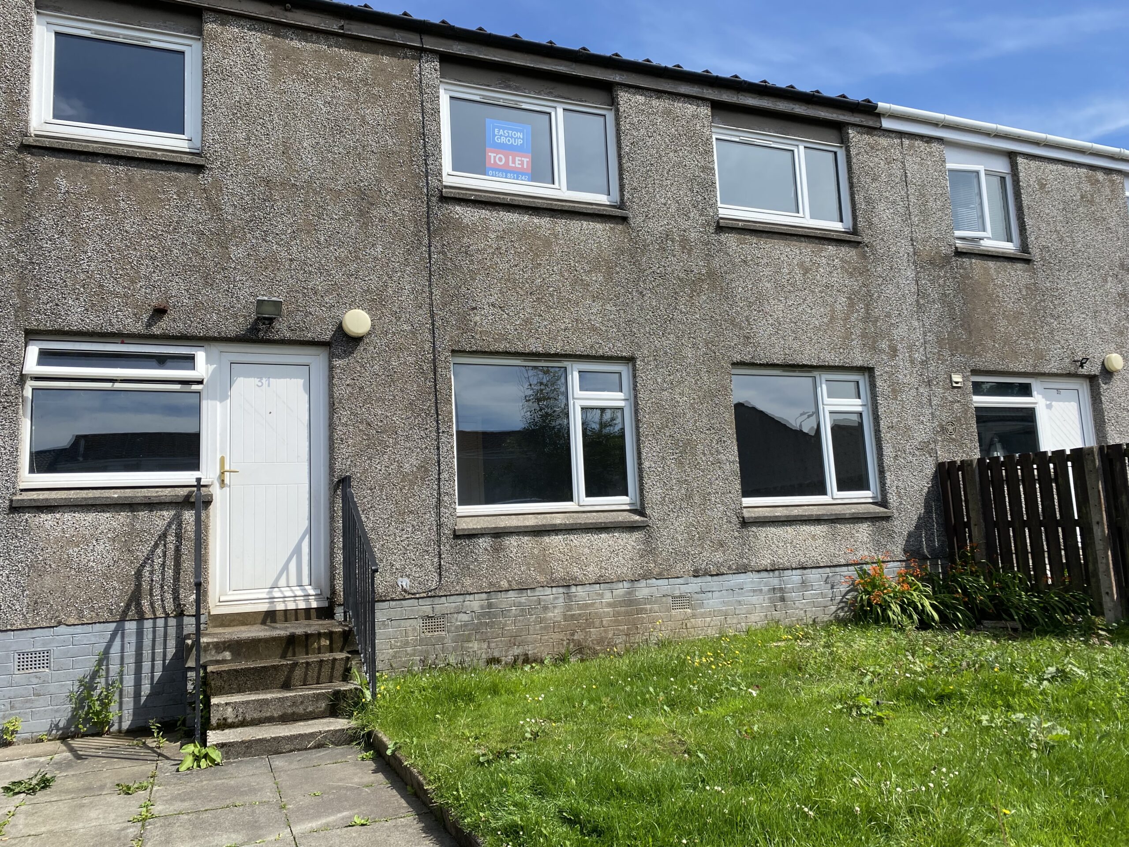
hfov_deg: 67.3
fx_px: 848
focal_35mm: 26
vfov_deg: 53.1
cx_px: 564
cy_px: 424
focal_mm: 4.25
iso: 32
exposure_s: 1/2222
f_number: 1.8
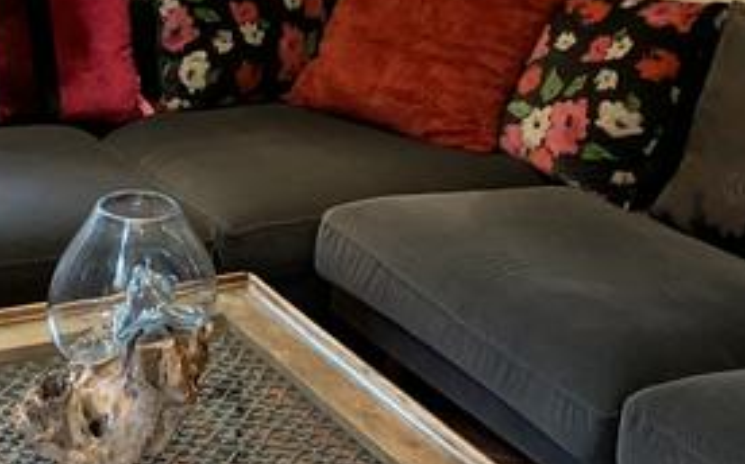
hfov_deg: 25.5
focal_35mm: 80
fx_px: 1623
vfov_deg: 15.9
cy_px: -11
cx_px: 184
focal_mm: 4.25
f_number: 1.8
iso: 250
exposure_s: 1/50
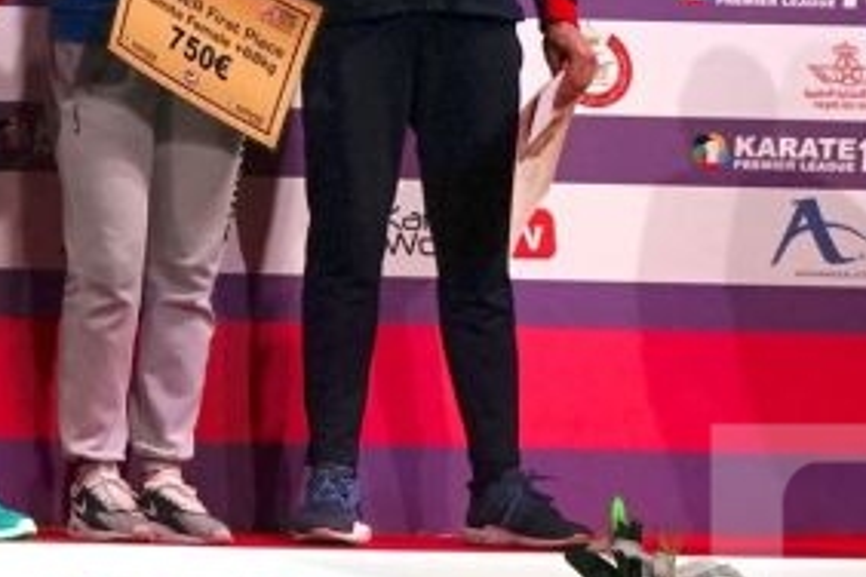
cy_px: -387
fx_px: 3680
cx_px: -1084
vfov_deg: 8.7
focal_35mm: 153
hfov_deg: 11.5
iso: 2000
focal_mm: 24
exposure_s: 1/500
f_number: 4.5
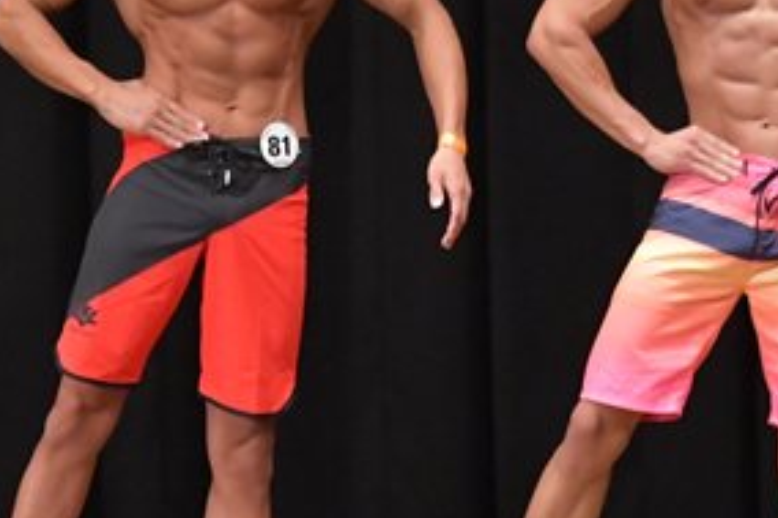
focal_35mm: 552
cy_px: 291
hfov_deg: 3.7
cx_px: 248
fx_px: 11922
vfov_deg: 2.5
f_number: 5.6
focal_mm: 135
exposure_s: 1/400
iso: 6400
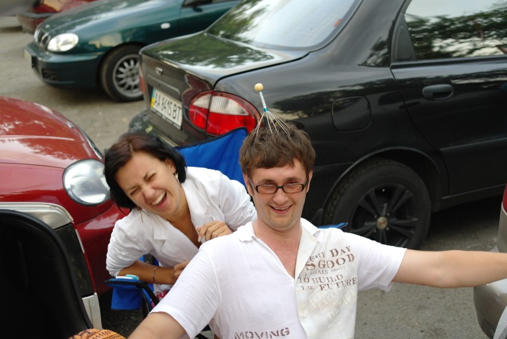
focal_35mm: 47
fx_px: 662
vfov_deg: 28.7
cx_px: 249
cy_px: 168
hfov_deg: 41.9
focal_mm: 30
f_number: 2.2
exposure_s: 1/25
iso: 100
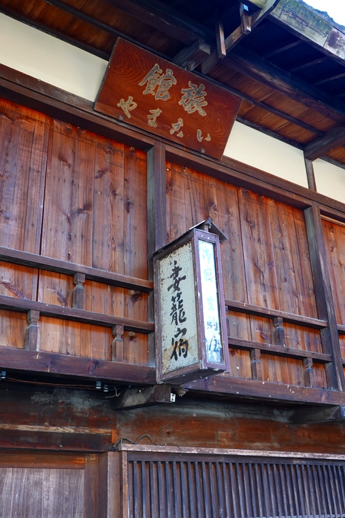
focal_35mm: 40
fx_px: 575
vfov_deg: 48.5
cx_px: 172
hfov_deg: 33.4
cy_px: 259
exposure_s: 1/40
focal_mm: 14.99
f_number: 4
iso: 250
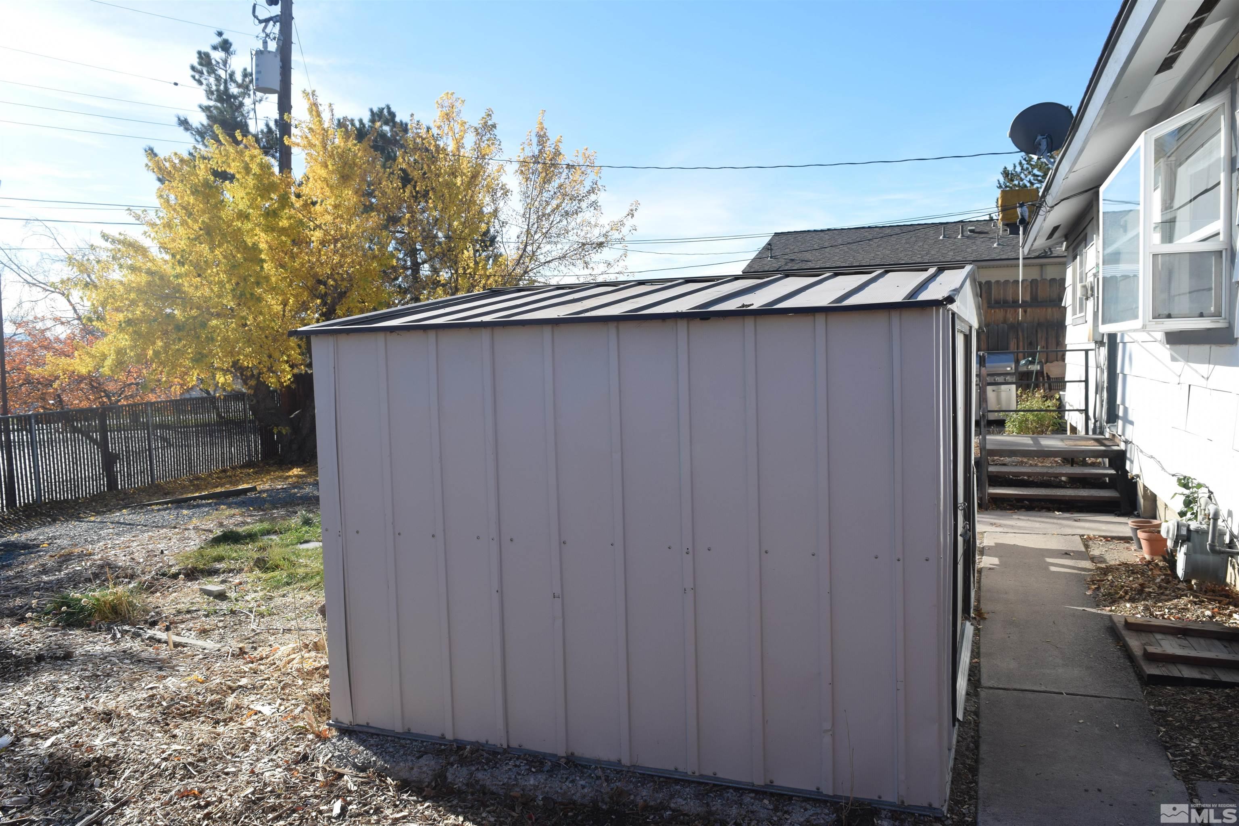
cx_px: 620
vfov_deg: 47.9
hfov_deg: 67.4
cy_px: 413
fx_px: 929
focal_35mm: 27
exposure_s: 1/320
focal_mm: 18
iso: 200
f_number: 9
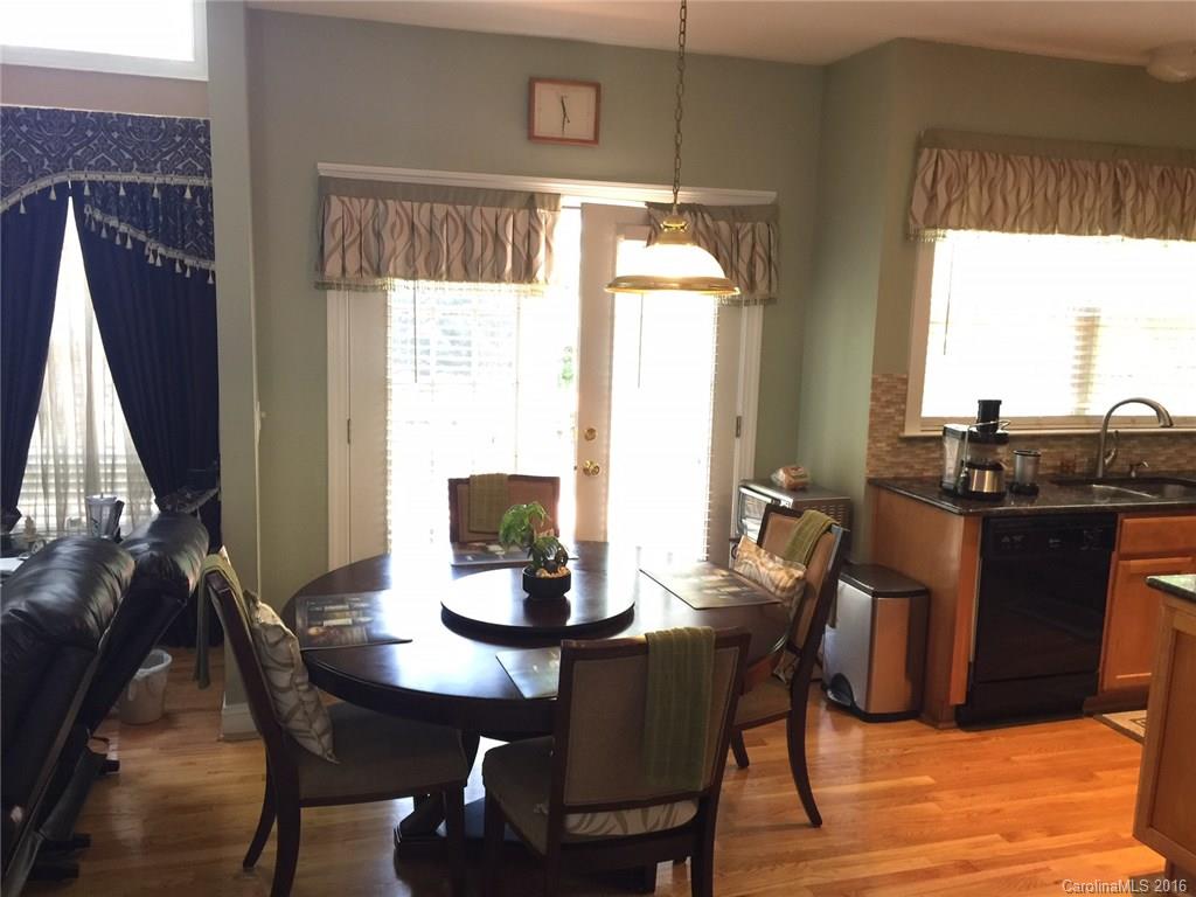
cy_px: 448
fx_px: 1002
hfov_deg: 61.7
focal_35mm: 29
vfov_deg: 48.2
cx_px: 598
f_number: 2.2
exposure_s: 1/15
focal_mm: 4.15
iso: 64
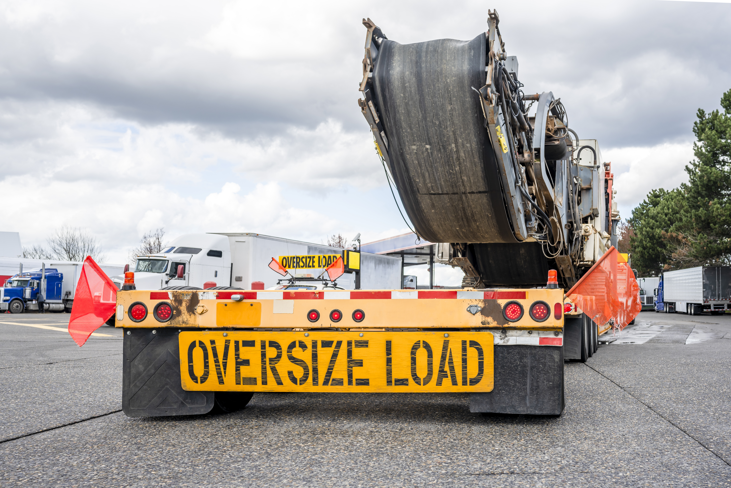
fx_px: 711
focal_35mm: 35
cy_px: 244
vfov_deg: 37.9
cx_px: 366
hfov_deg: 54.4
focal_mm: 35
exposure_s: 1/200
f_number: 6.3
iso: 64
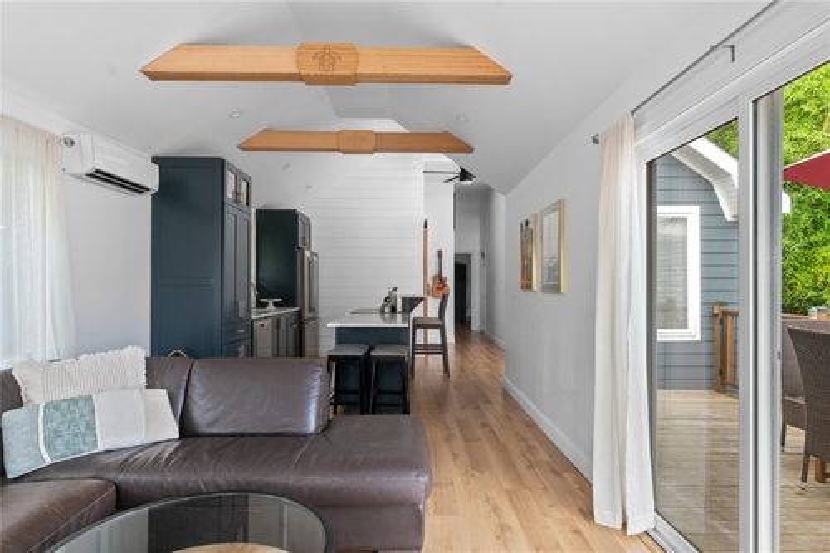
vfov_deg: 61.9
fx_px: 461
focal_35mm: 20
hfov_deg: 84.0
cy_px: 276
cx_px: 415
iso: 320
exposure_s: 1/60
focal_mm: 20
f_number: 7.1
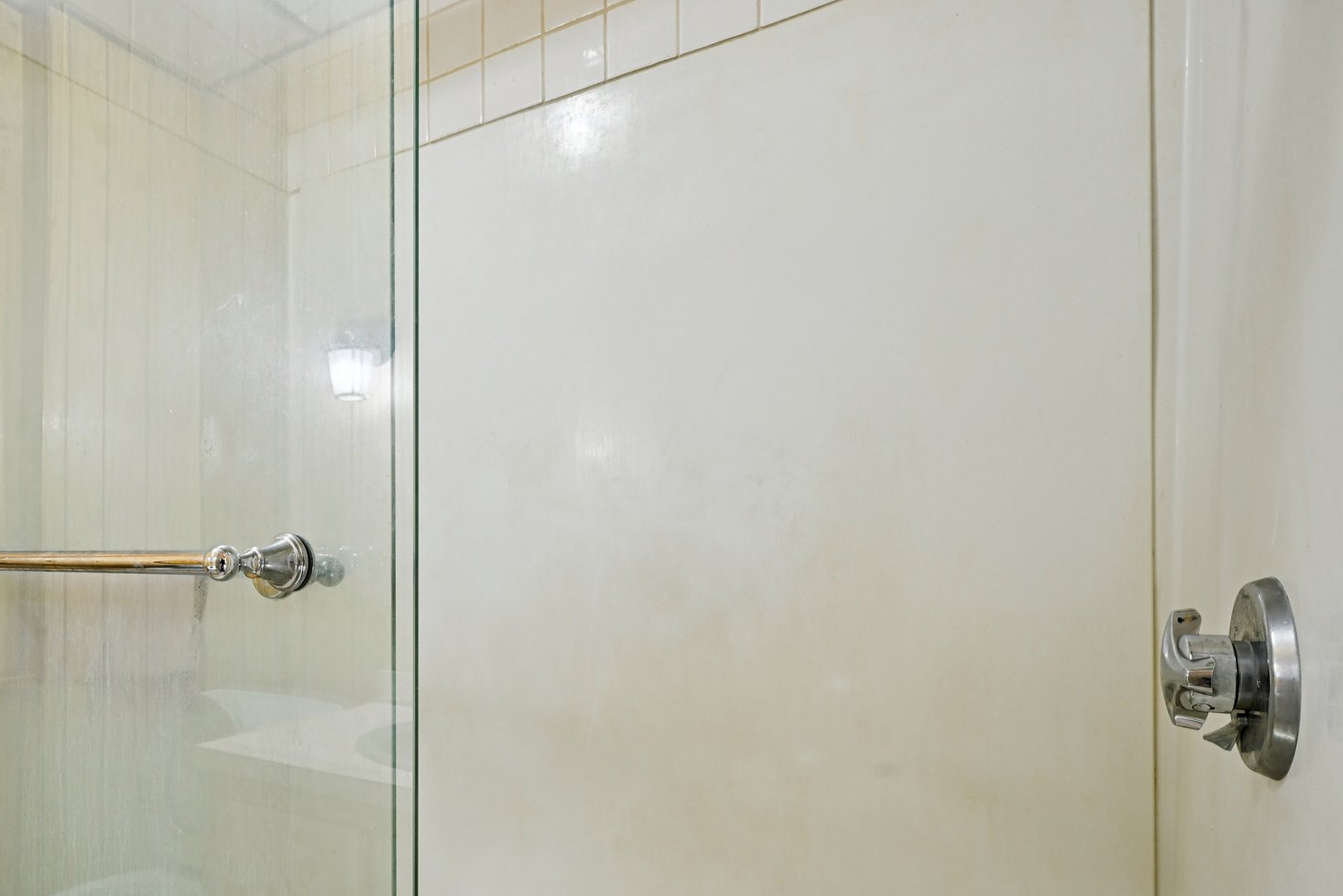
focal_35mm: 22
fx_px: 821
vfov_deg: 56.5
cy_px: 562
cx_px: 452
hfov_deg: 76.2
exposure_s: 1/13
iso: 400
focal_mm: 16
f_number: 8
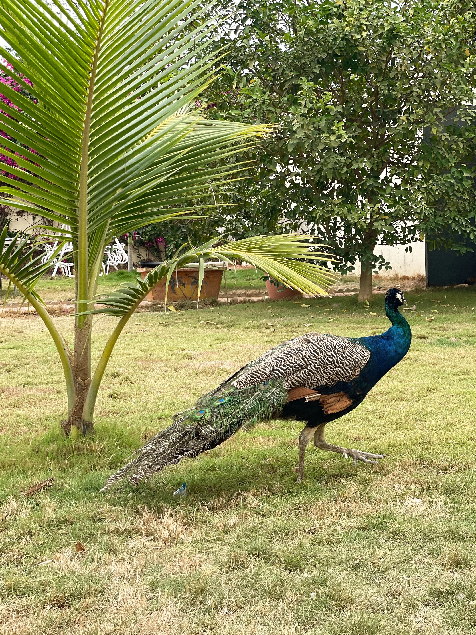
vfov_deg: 32.2
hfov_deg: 24.4
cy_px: 334
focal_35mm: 60
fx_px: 1100
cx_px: 272
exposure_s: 1/737
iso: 32
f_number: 2
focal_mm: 6
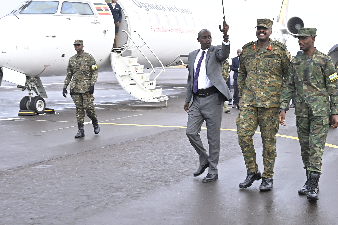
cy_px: 82
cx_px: 238
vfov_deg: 24.1
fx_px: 526
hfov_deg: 35.1
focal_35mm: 56
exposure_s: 1/100
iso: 800
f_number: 4.5
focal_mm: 26
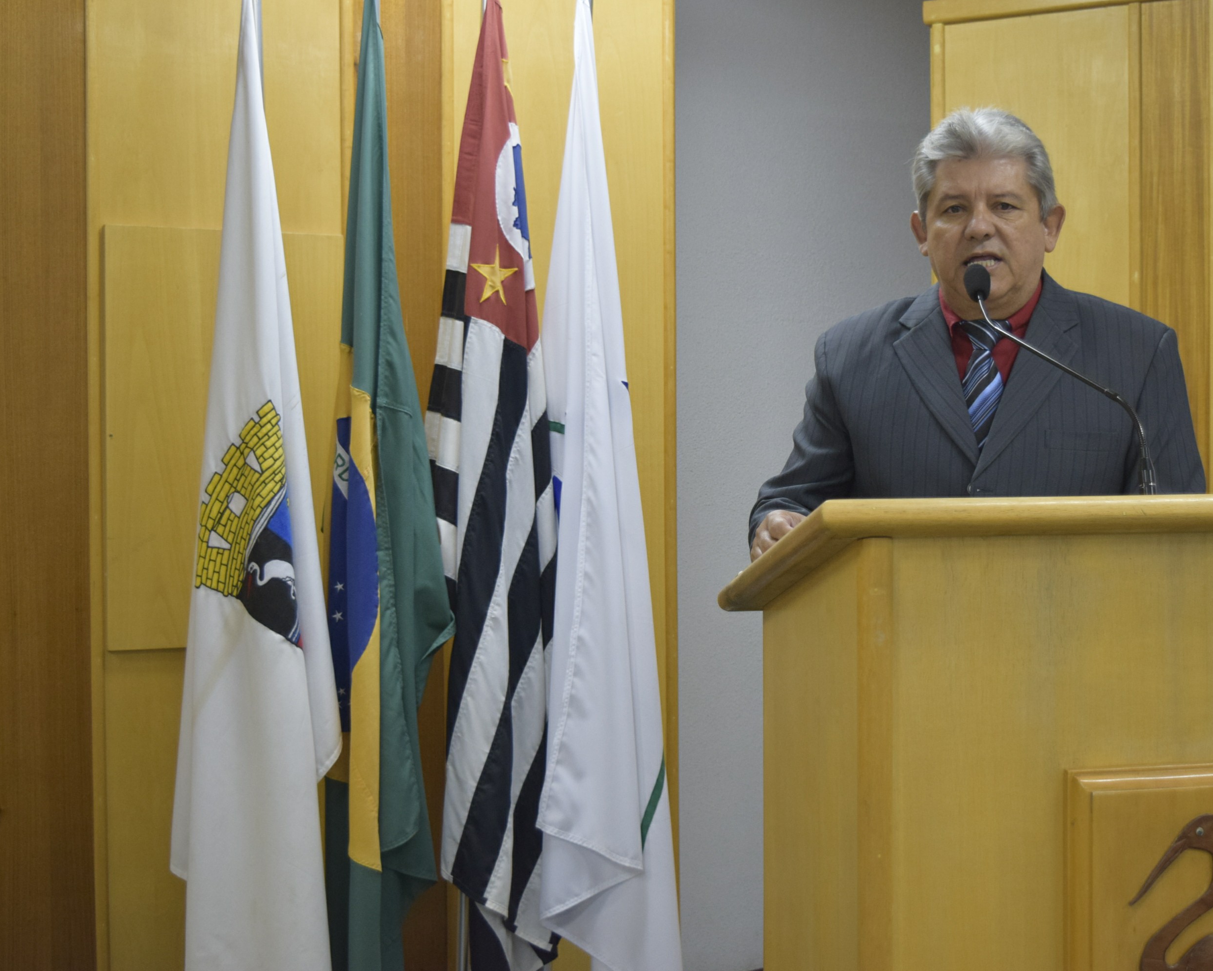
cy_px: 483
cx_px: 725
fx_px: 2082
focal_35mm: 58
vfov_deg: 26.2
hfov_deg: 32.4
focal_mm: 34
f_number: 4.5
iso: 1250
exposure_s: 1/125
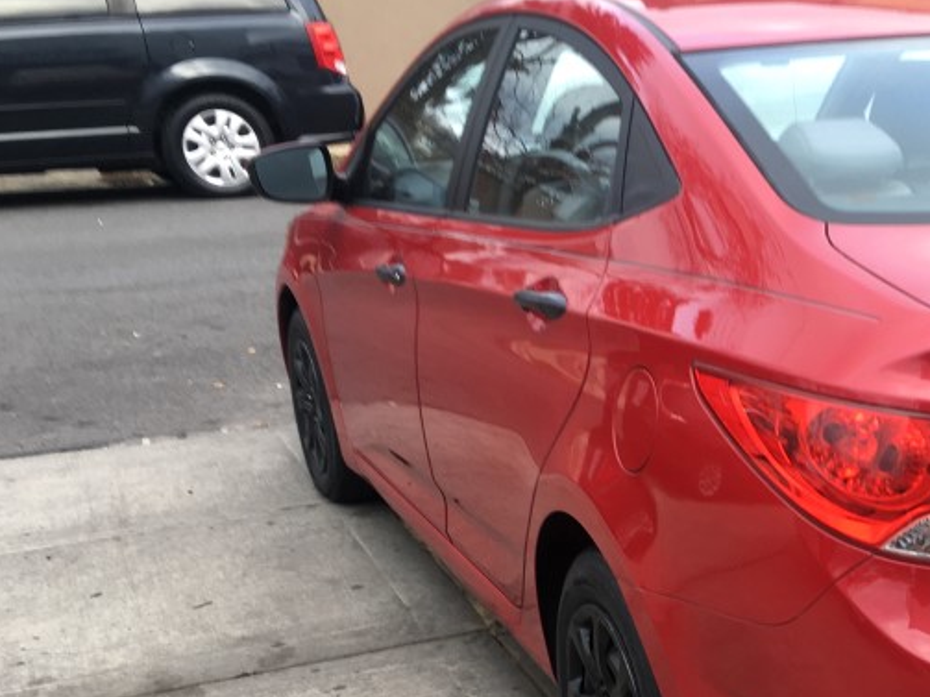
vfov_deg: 24.5
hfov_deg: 30.6
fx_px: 1585
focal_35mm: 59
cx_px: 906
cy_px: 527
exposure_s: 1/120
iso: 25
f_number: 2.2
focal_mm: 4.15
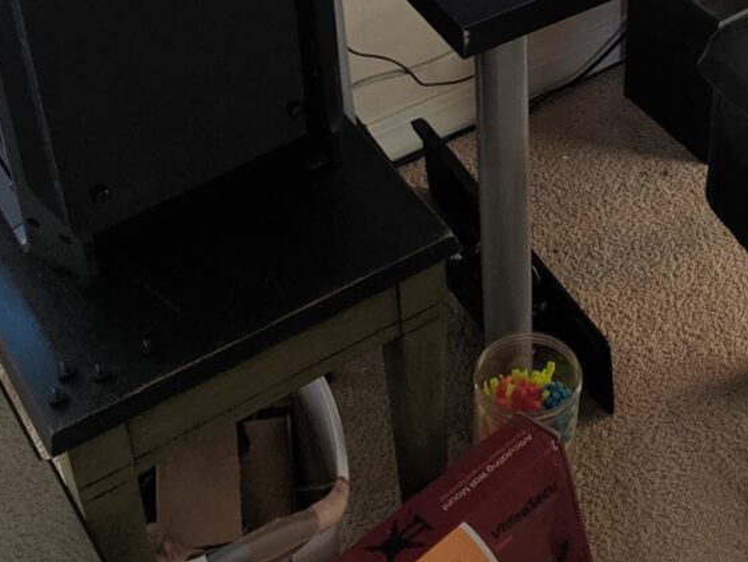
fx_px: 1535
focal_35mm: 71
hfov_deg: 26.7
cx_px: 640
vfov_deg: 19.4
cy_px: -139
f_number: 2
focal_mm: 4.67
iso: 468
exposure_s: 1/40
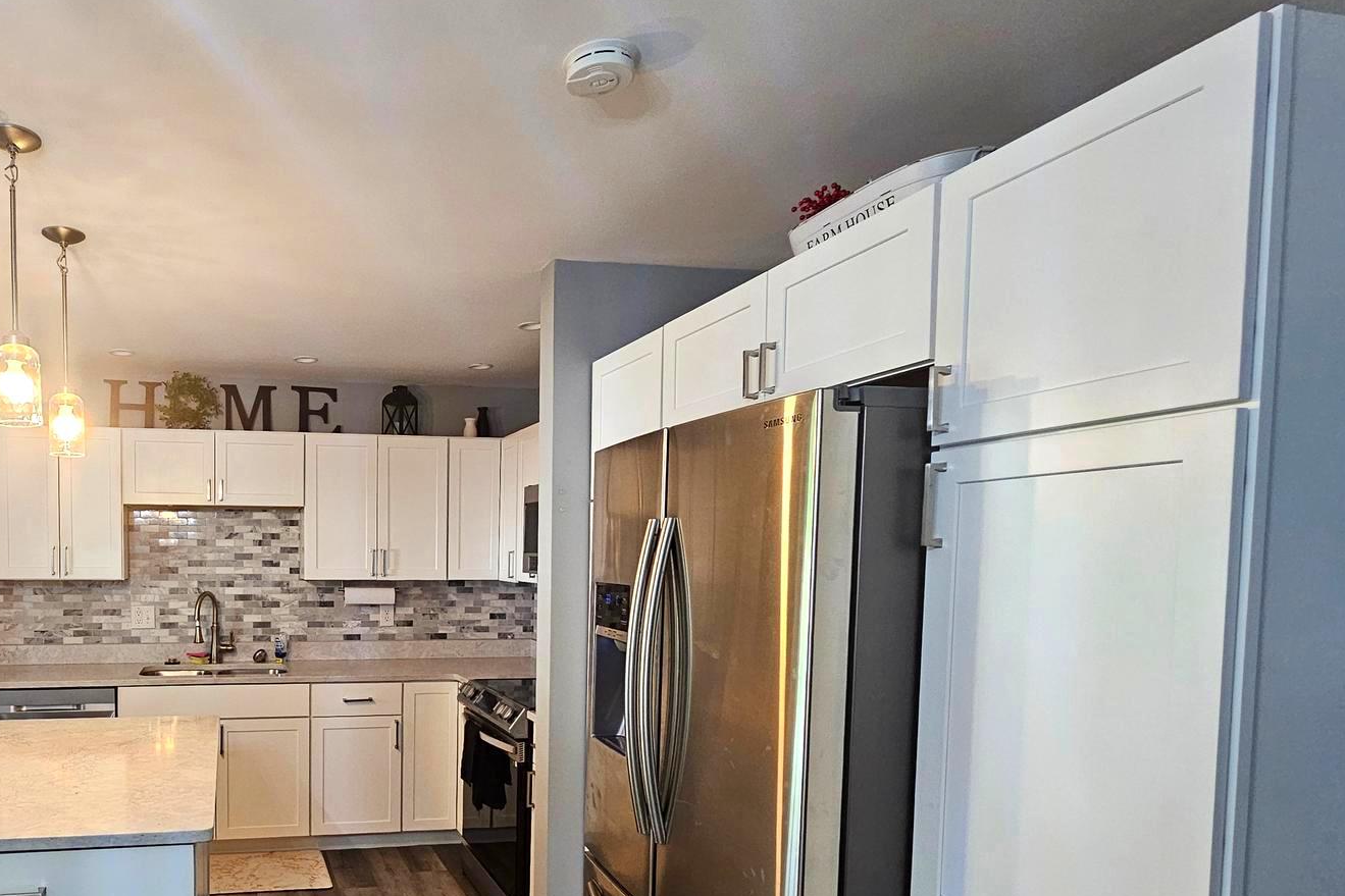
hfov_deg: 75.5
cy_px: 608
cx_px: 343
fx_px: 784
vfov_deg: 58.0
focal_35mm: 21
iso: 250
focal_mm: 2.2
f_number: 2.2
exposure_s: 1/60
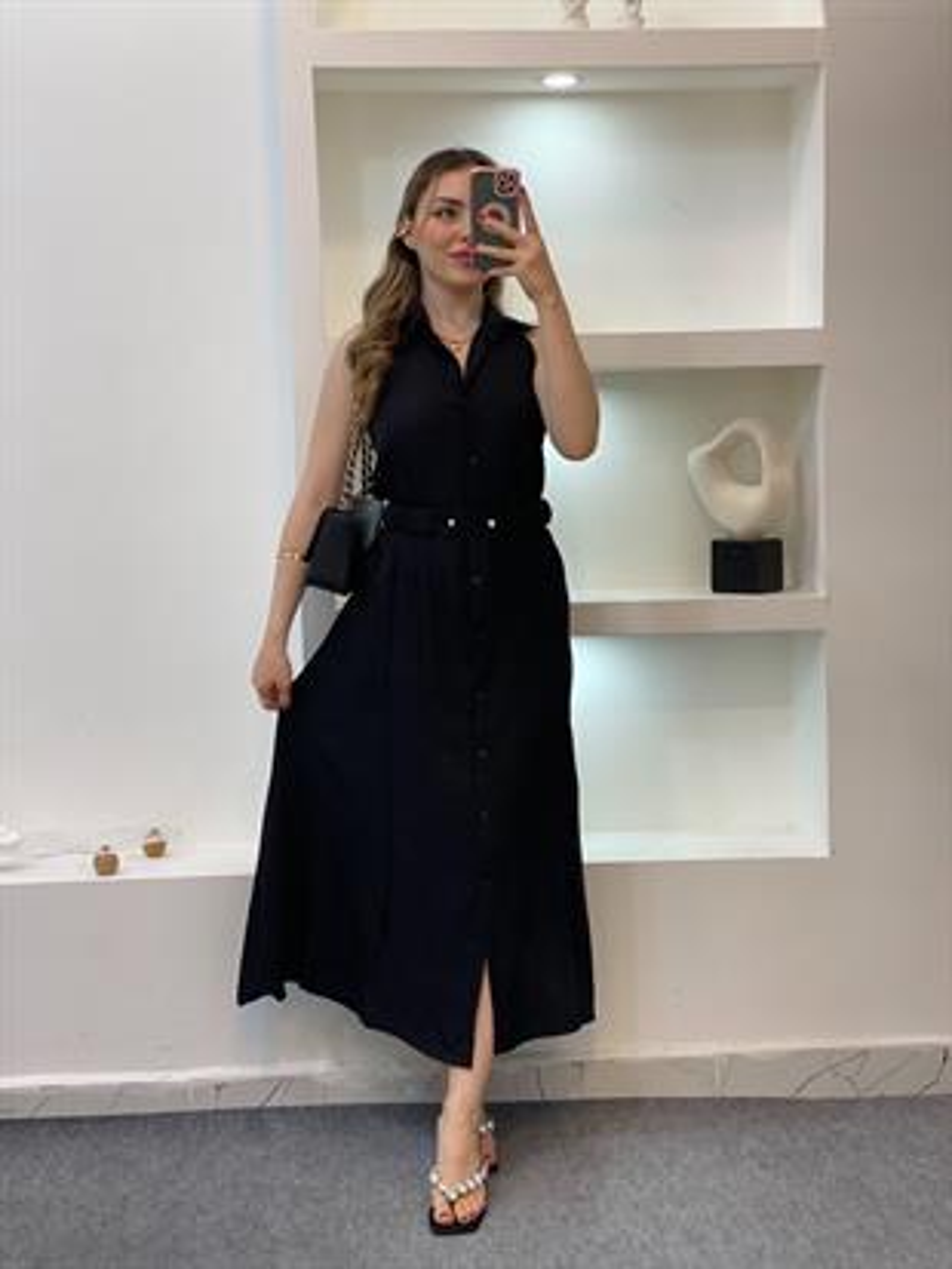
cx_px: 476
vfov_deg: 36.8
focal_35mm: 52
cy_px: 634
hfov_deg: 28.0
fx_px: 1906
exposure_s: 1/100
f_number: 2
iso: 100
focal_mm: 6
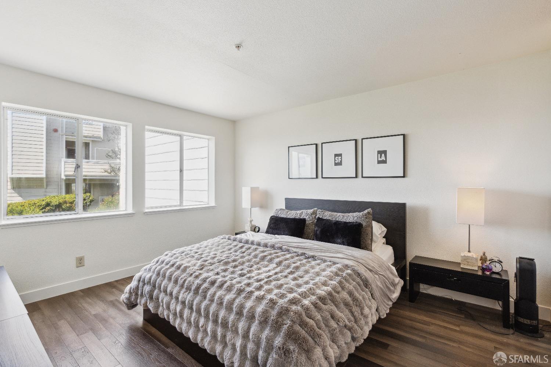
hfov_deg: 96.7
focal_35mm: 16
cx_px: 276
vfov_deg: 73.7
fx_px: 245
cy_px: 184
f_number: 11
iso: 200
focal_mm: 16
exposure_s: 1/6
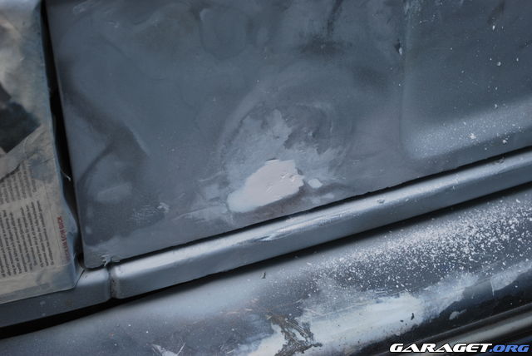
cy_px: 178
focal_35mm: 82
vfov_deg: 16.6
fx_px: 1220
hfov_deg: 24.6
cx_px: 266
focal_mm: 55
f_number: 5.6
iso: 140
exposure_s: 1/125
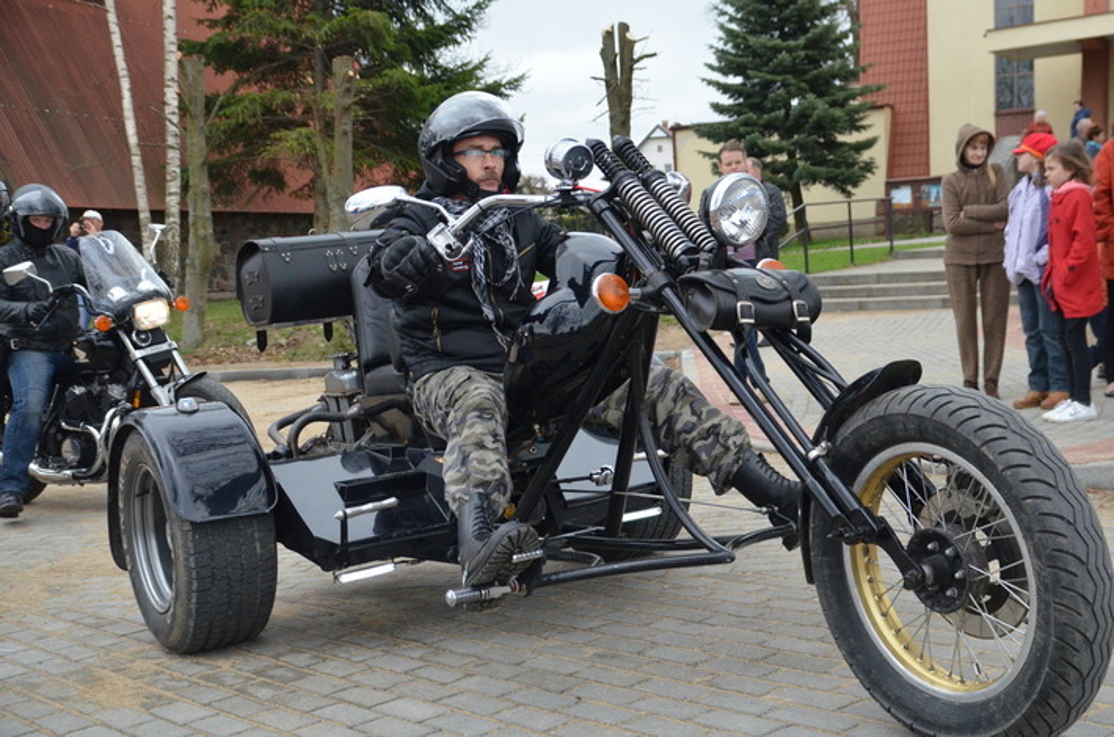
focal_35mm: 48
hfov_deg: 41.2
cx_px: 557
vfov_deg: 27.9
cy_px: 368
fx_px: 1482
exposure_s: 1/2000
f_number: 5.6
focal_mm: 32
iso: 1600
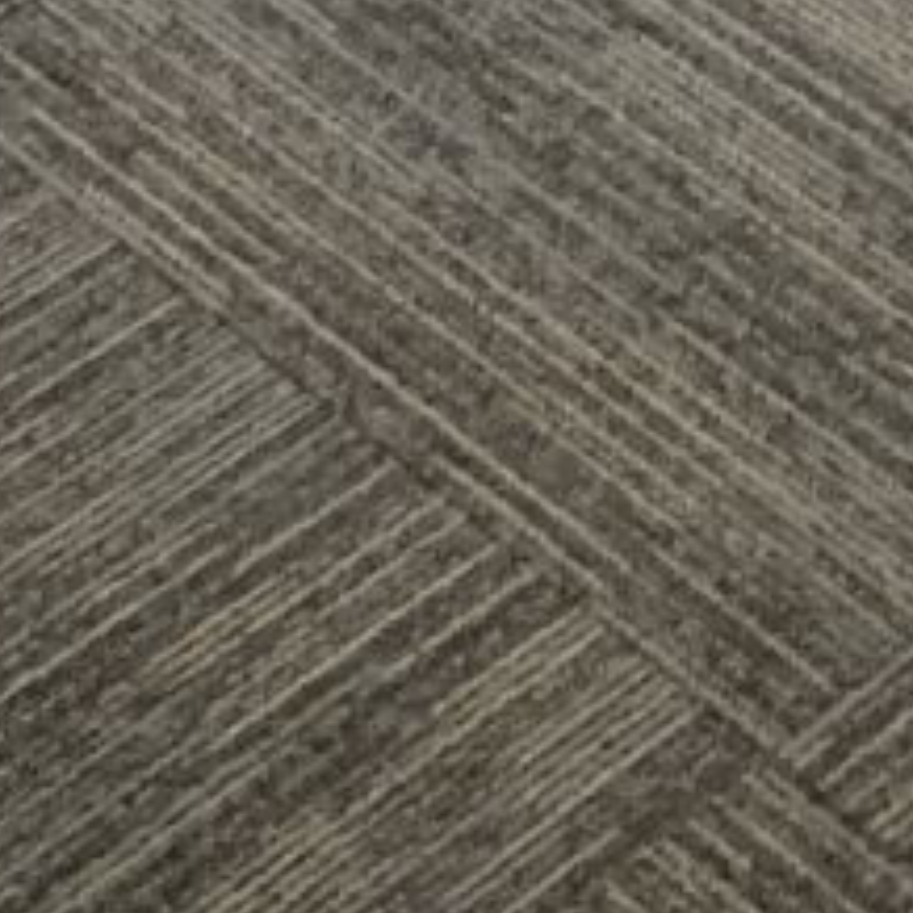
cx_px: 1009
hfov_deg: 10.2
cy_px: -984
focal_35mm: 169
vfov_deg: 9.6
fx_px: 5043
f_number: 1.8
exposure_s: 1/50
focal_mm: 4.25
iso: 250
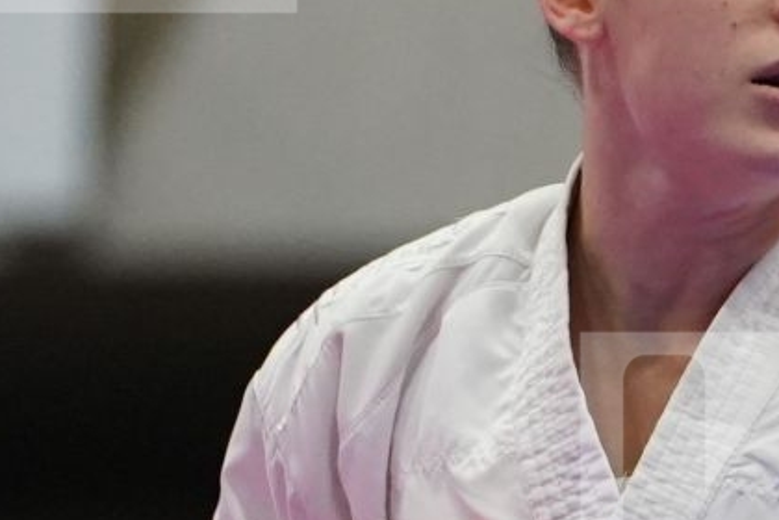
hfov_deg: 1.7
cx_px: 1382
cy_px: 501
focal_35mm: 1248
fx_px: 27003
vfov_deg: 1.1
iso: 3200
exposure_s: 1/1000
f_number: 2.8
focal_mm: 194
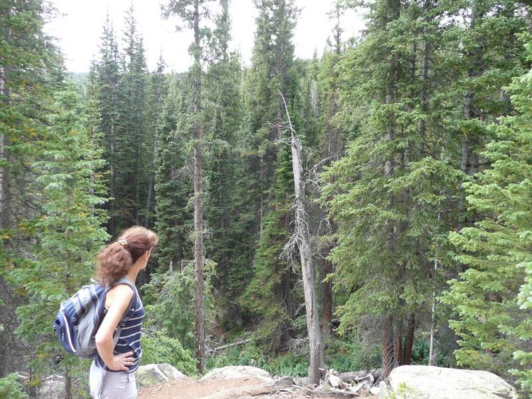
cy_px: 200
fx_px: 430
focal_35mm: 28
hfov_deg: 63.4
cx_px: 266
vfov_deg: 49.7
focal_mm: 4.6
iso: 100
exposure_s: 1/60
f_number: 3.3
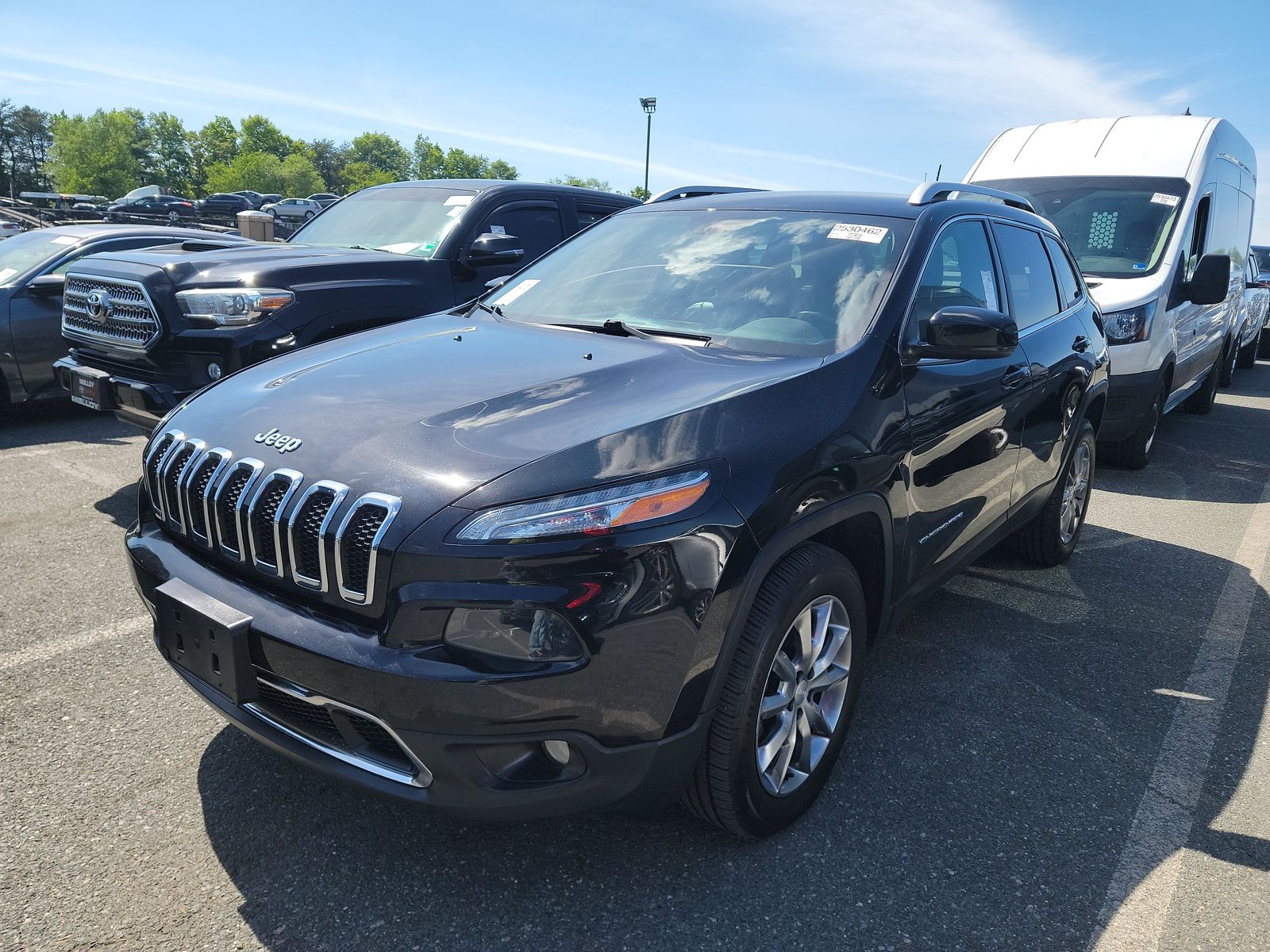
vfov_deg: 56.8
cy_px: 476
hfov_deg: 71.6
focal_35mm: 24
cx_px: 635
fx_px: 881
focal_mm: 6.7
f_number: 1.8
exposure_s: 1/592
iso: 50
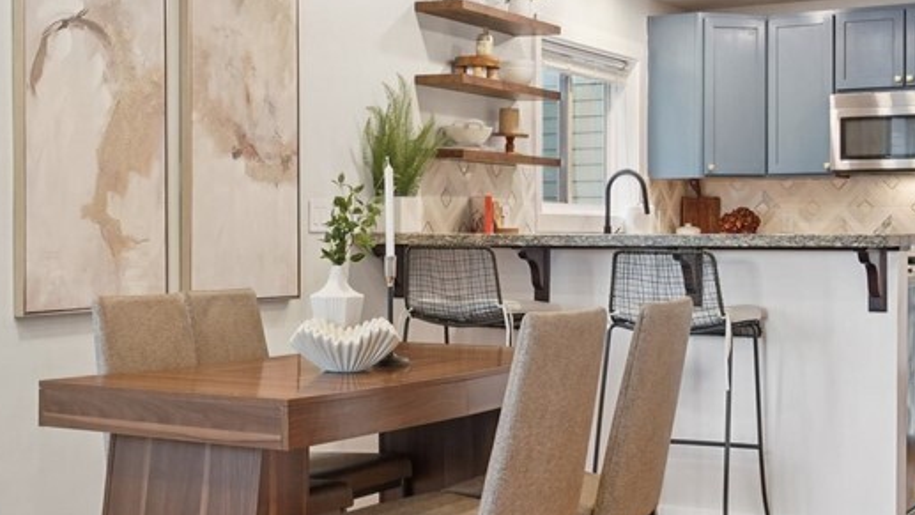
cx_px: 456
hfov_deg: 37.8
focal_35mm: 55
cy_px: 258
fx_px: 1335
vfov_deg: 21.8
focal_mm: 16
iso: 1600
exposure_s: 1/15
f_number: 8
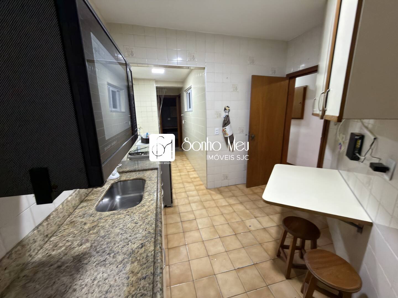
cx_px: 199
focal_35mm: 14
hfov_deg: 102.1
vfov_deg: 85.7
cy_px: 149
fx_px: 161
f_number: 2.2
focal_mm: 2.22
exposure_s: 1/30
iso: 320
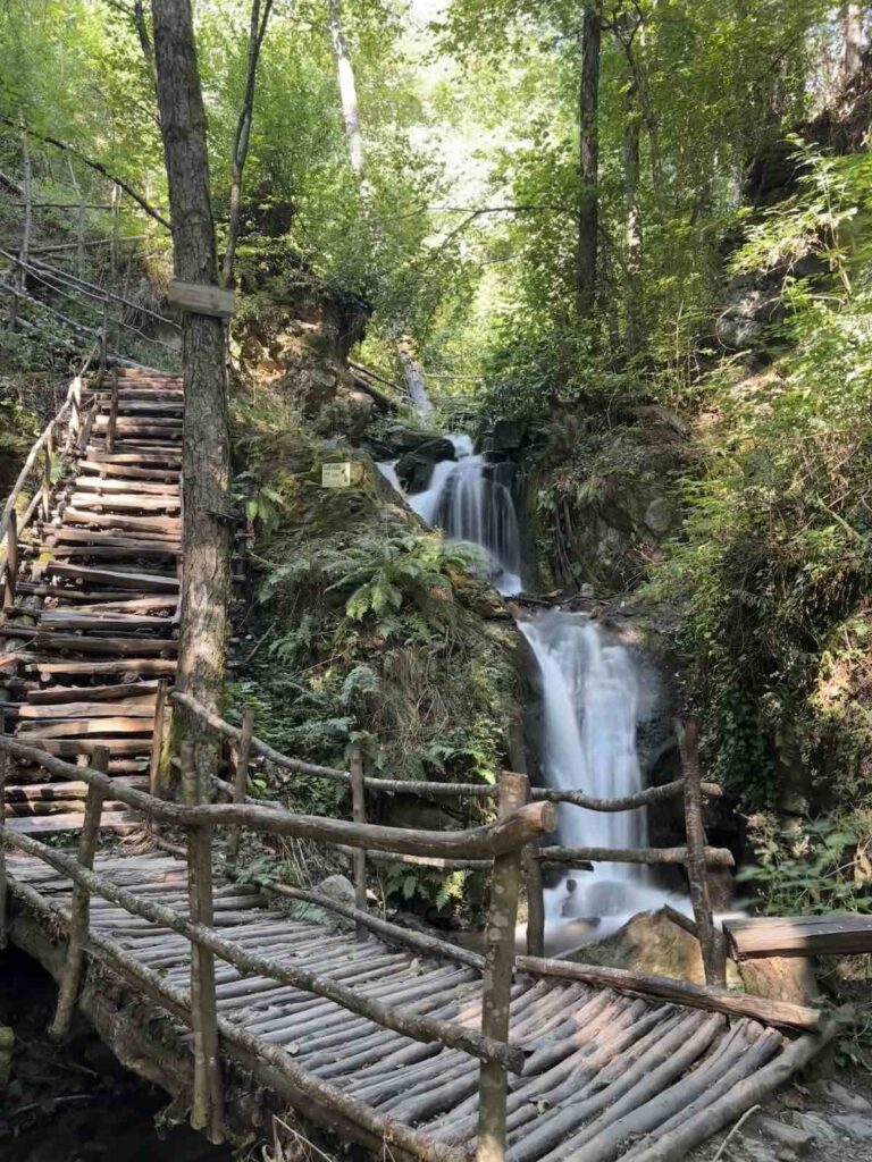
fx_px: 873
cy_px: 581
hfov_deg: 53.1
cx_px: 436
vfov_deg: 67.3
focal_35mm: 26
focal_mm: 5.96
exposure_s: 1/95
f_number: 1.6
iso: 125
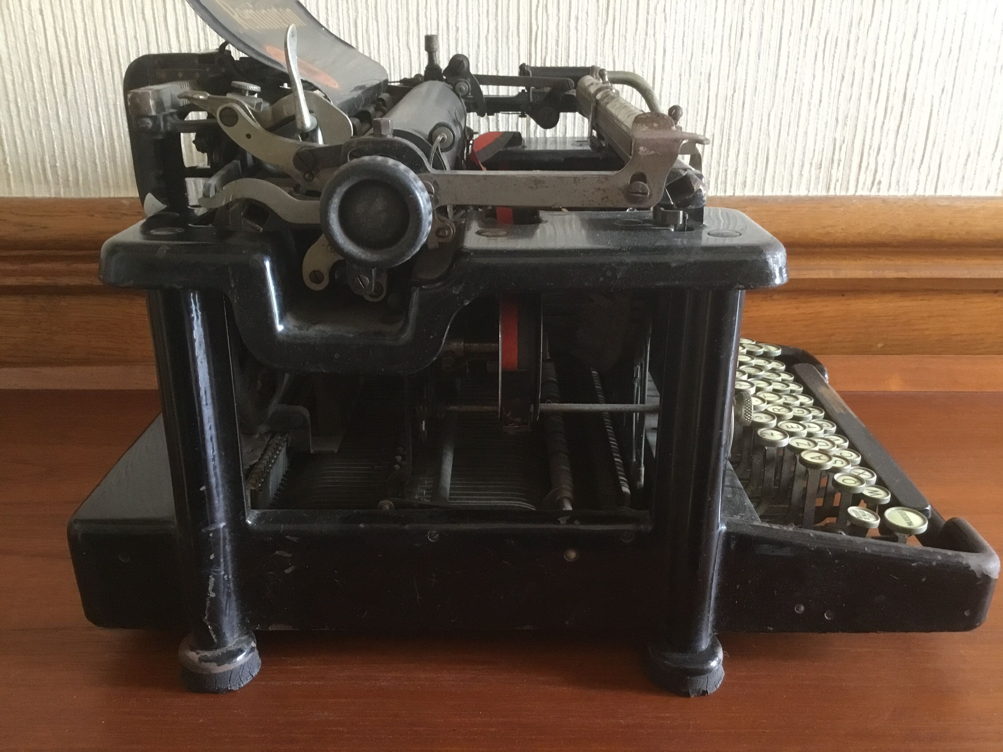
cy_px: 376
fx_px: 898
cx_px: 502
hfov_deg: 58.4
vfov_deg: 45.4
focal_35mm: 31
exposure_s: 1/20
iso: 200
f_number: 2.4
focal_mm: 3.3
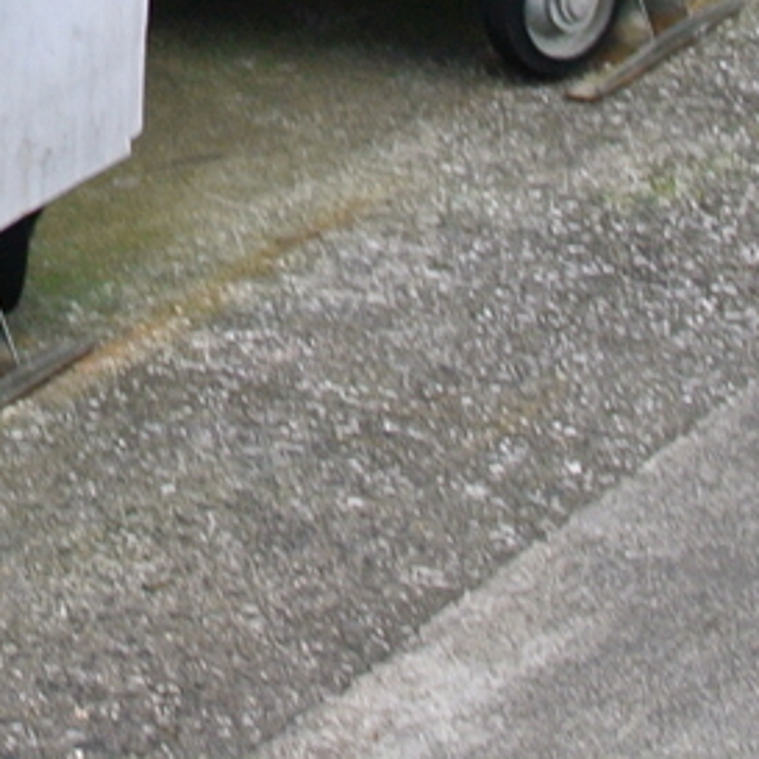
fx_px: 7566
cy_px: 81
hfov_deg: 5.7
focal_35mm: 305
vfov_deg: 5.7
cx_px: -414
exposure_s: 1/250
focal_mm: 18.5
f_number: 4
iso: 125
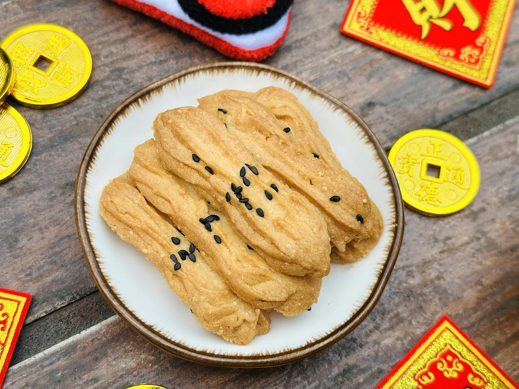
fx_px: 720
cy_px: 194
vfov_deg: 30.3
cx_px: 260
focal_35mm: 48
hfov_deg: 39.7
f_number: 1.78
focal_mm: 6.86
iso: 80
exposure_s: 1/103
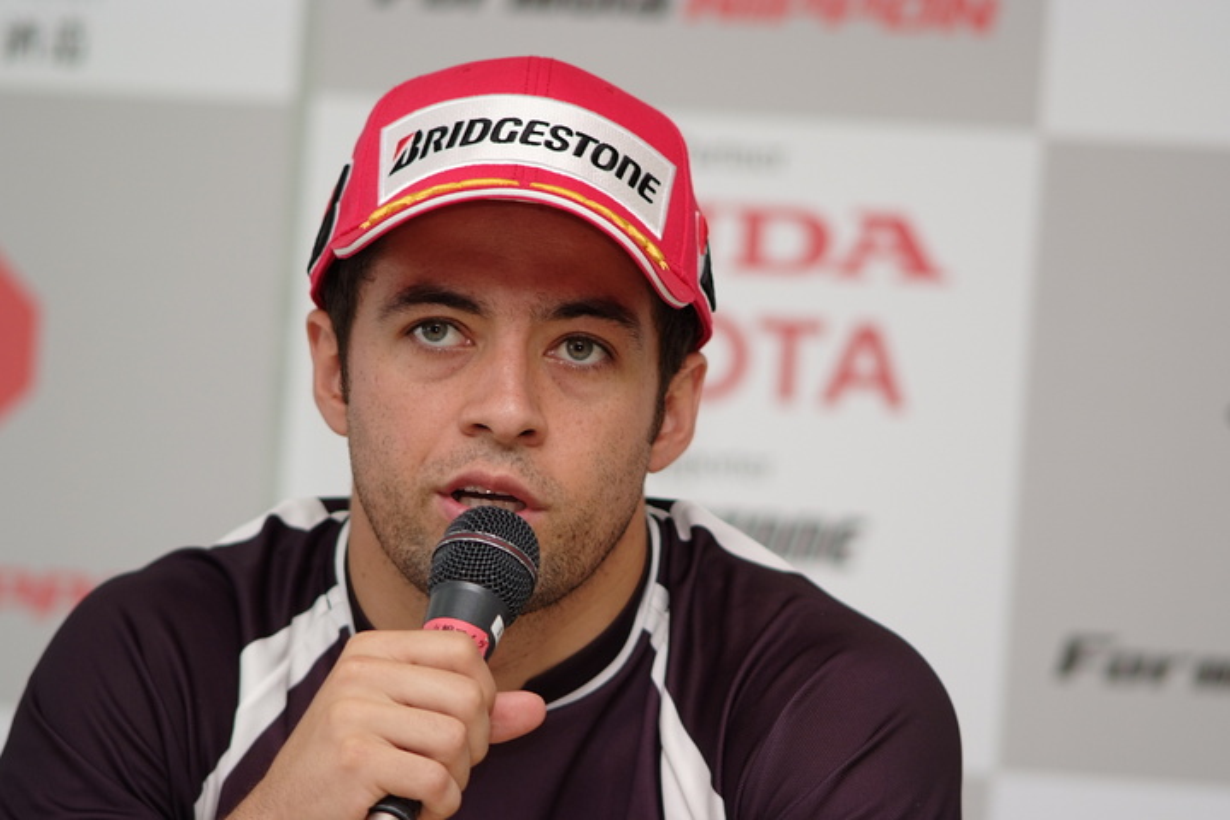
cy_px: 410
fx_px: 9224
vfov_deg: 5.1
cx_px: 615
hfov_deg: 7.6
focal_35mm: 270
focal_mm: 180
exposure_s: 1/125
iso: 200
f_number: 2.8
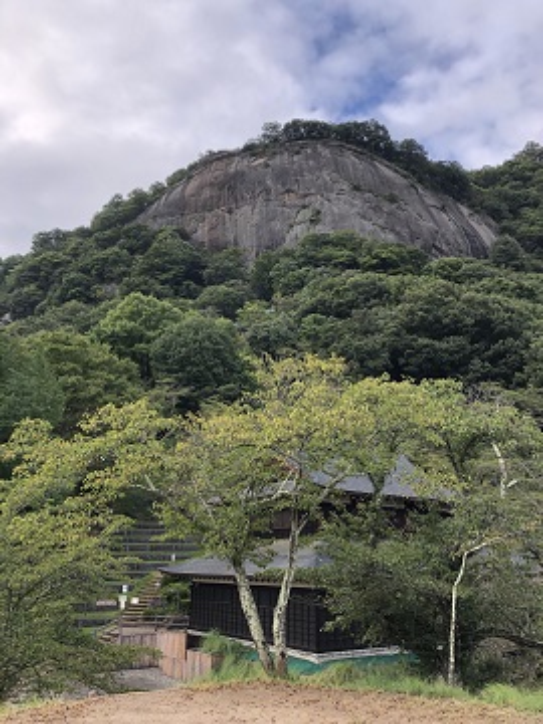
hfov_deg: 49.7
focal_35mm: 28
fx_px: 586
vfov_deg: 63.4
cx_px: 272
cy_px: 362
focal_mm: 3.99
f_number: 1.8
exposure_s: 1/308
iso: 20
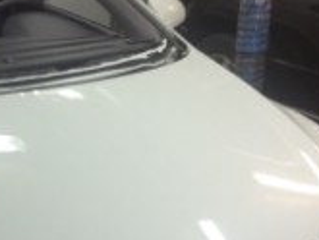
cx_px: 52
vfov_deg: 17.4
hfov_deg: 22.6
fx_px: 784
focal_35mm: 85
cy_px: 135
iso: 80
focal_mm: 4.28
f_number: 2.4
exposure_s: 1/20
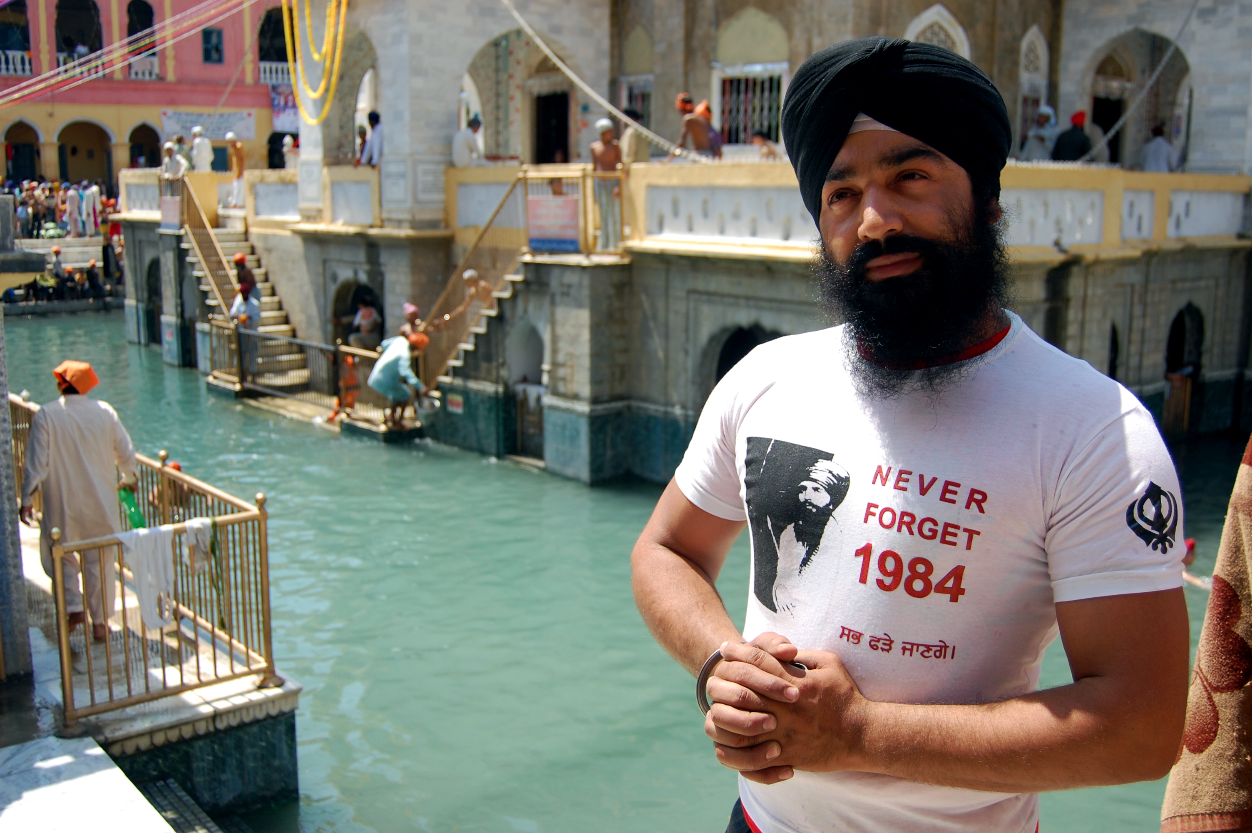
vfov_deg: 36.8
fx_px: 1251
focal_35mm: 36
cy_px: 416
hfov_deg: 53.2
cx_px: 626
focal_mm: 24
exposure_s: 1/800
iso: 200
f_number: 4
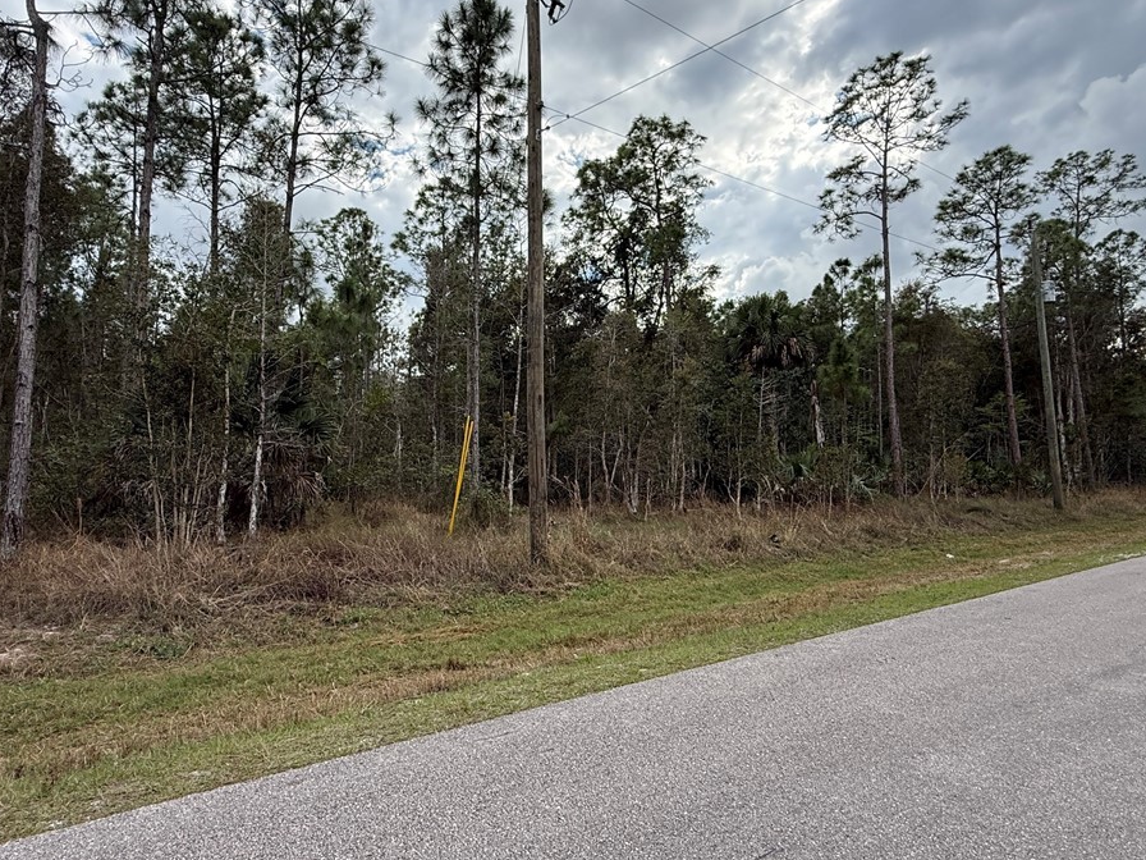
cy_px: 420
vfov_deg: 78.1
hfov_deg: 94.4
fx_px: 530
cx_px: 541
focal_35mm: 16
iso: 64
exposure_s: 1/1001
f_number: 2.2
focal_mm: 2.22
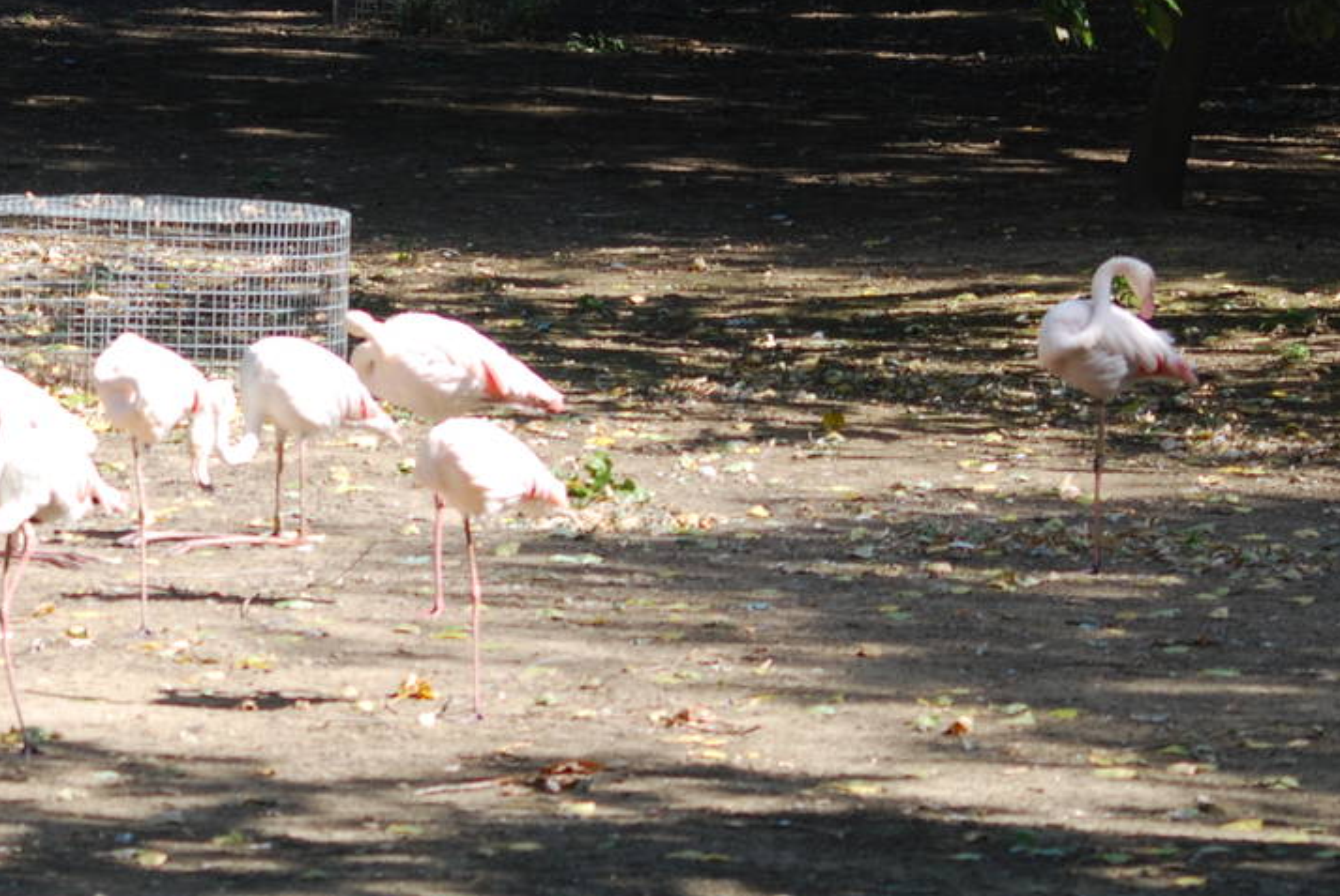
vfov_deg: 5.0
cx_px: 85
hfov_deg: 7.4
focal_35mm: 276
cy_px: 367
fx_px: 10284
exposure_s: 1/500
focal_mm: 82
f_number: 5.6
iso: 200
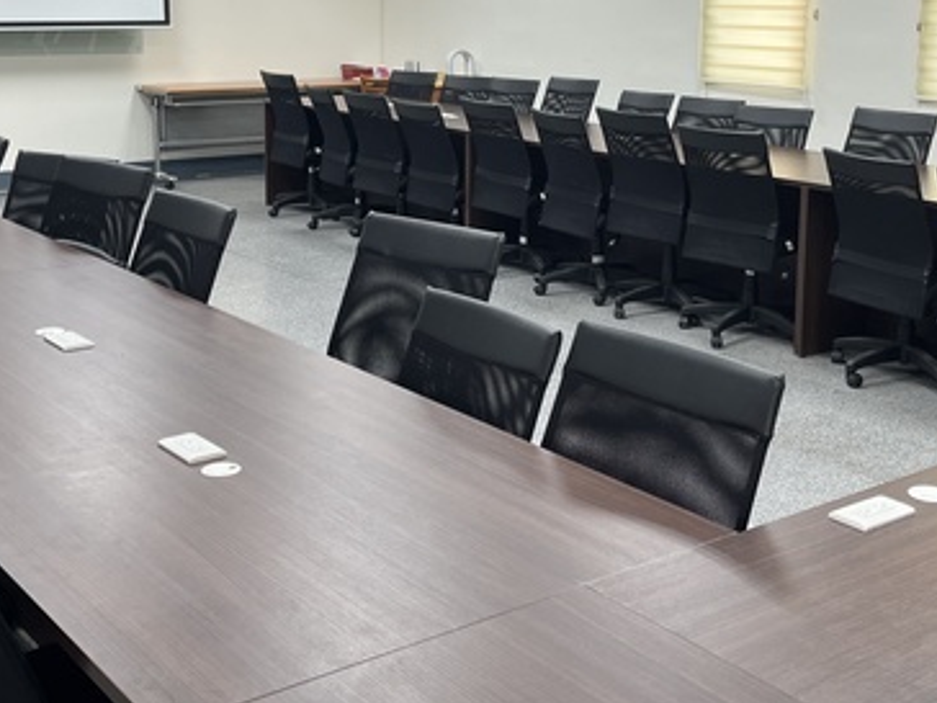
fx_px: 1353
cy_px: 202
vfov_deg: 28.8
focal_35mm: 50
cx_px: 507
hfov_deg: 38.2
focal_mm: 5.1
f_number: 1.6
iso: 80
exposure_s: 1/60
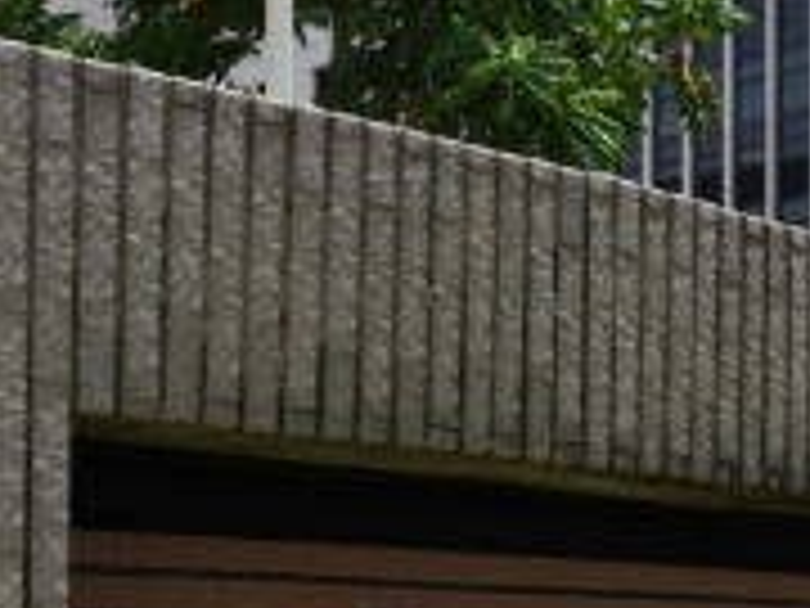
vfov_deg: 18.5
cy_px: 640
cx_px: 549
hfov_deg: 25.2
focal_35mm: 77
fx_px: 1802
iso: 320
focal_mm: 24
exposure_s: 1/250
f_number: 10
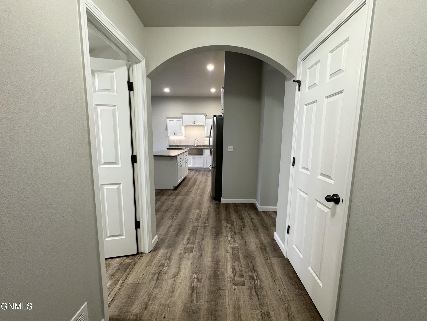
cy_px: 160
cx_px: 214
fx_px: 173
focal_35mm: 14
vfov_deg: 85.7
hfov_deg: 102.1
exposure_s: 1/60
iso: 200
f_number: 2.2
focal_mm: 2.22
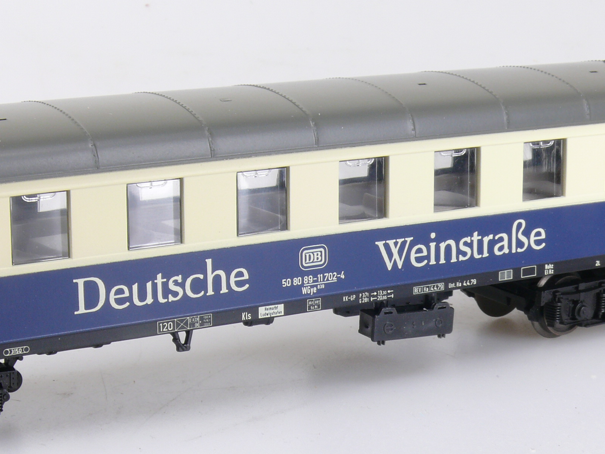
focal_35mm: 108
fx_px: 1888
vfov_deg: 13.7
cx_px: 302
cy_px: 227
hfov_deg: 18.2
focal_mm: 13.8
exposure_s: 1/4
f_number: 10
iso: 100
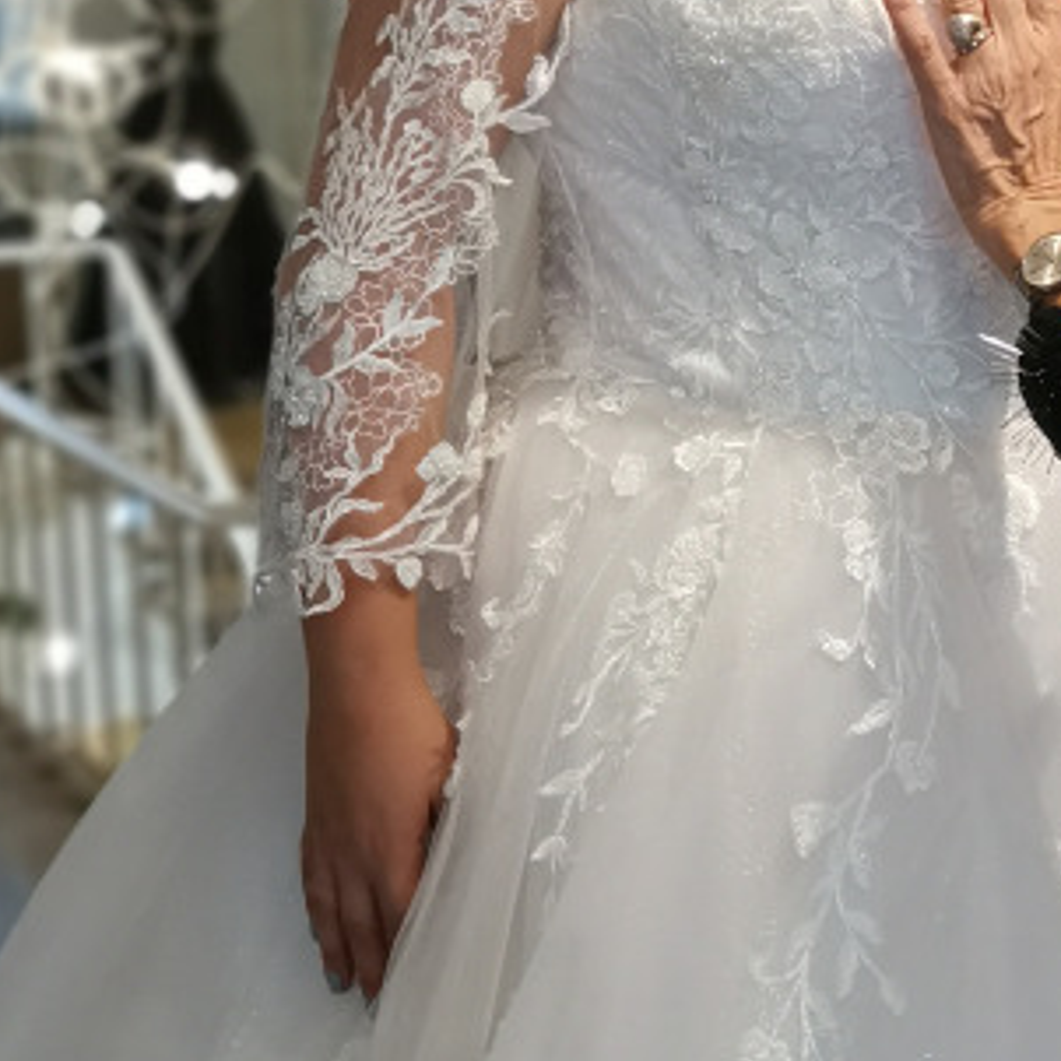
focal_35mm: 76
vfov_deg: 22.8
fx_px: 2635
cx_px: 829
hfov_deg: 22.5
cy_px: 467
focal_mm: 4.7
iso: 200
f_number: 1.4
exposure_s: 1/100
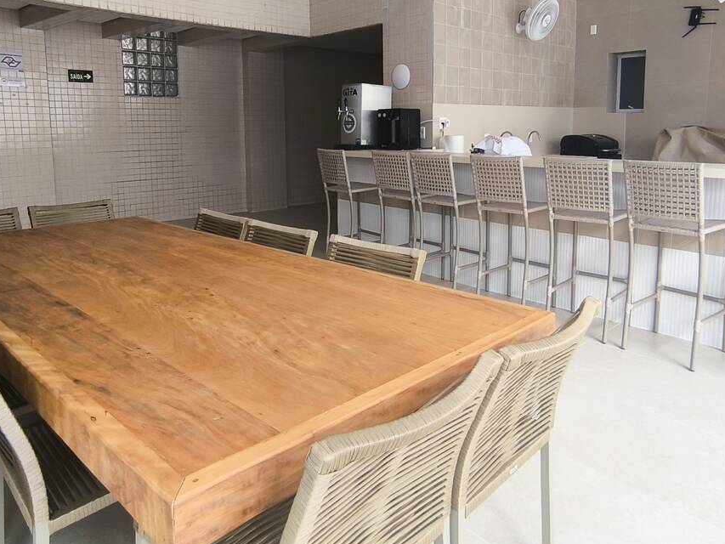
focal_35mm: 27
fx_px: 566
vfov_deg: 50.5
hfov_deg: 65.3
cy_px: 185
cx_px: 362
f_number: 2.2
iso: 50
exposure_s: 1/127
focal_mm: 1.65
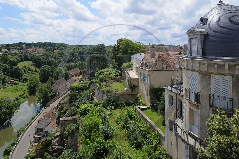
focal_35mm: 24
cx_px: 120
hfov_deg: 73.8
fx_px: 159
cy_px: 80
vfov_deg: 53.1
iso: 200
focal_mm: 24
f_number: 14
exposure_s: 1/160
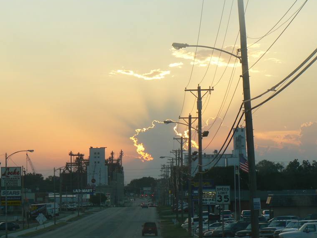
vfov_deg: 11.1
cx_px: 167
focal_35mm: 134
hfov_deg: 14.7
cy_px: 120
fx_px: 1228
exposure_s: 1/125
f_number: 5.6
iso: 80
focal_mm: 21.2
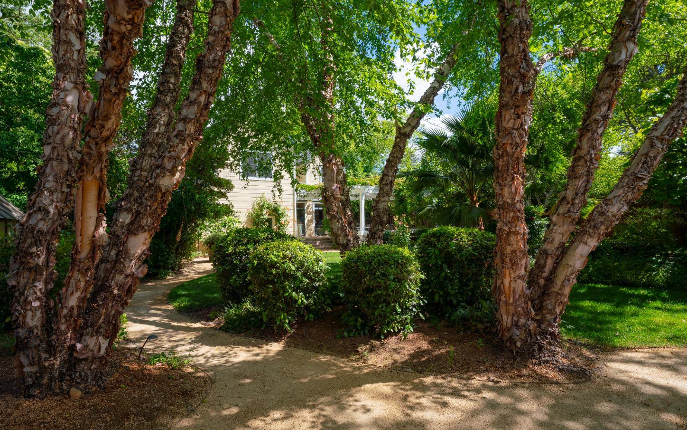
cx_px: 334
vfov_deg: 62.2
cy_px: 224
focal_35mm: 19
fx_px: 356
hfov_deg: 88.0
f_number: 9
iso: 125
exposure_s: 1/125
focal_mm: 18
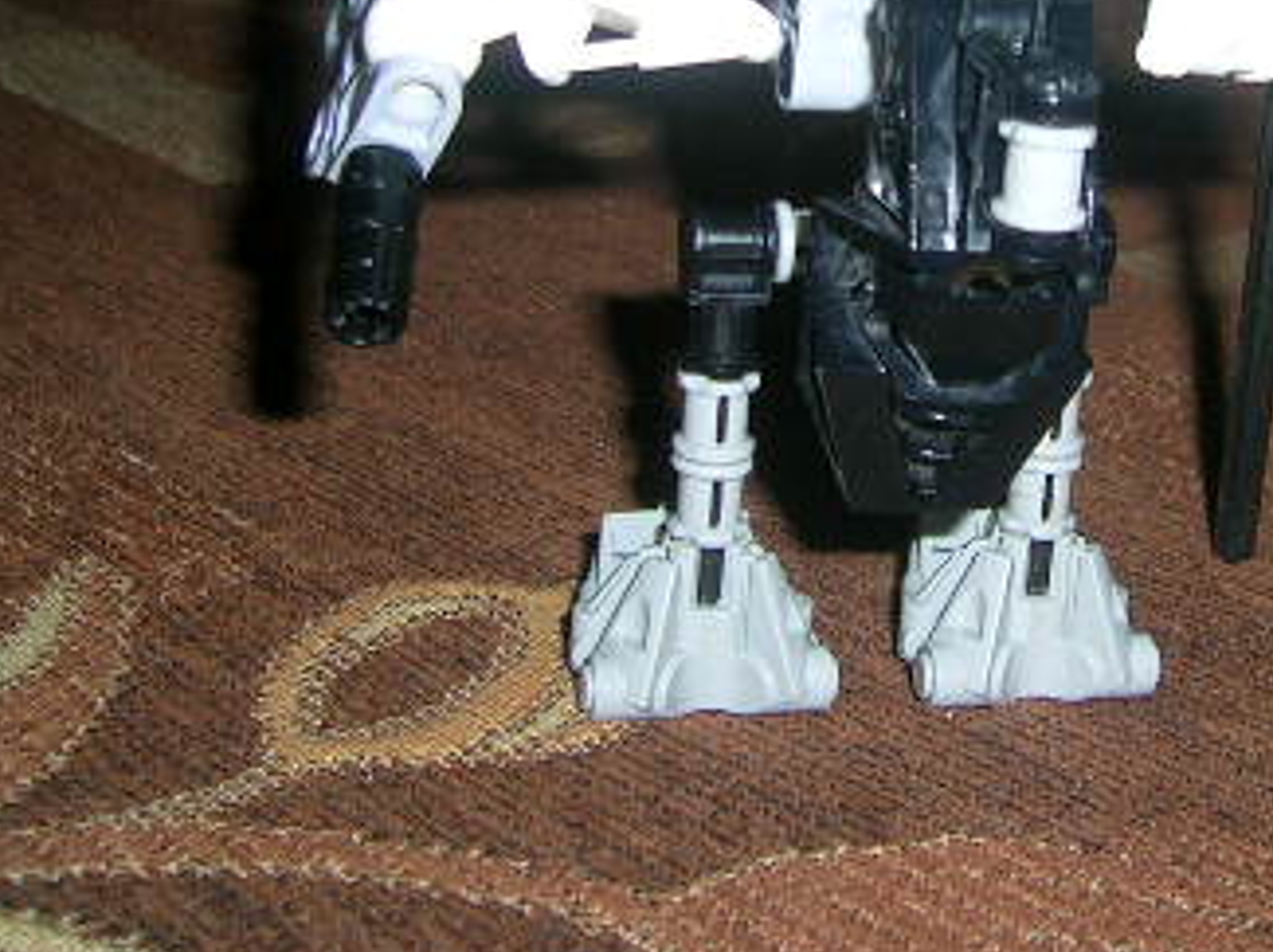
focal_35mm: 69
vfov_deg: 20.9
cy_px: 125
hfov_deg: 27.8
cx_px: 967
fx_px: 2535
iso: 50
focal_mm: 5.4
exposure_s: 1/60.1
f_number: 2.8
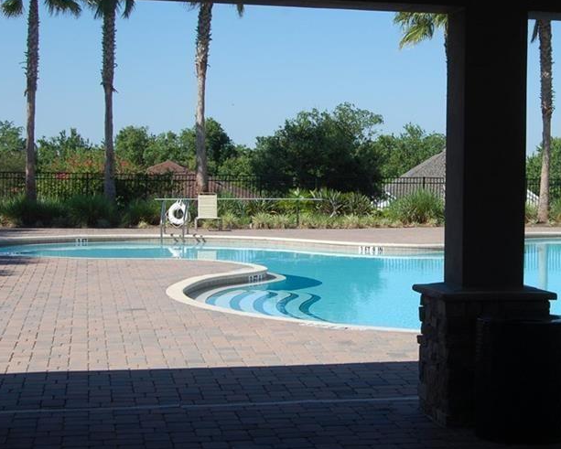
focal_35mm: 73
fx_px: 1209
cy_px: 213
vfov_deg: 21.1
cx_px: 403
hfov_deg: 25.9
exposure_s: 1/320
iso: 200
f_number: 9
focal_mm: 31
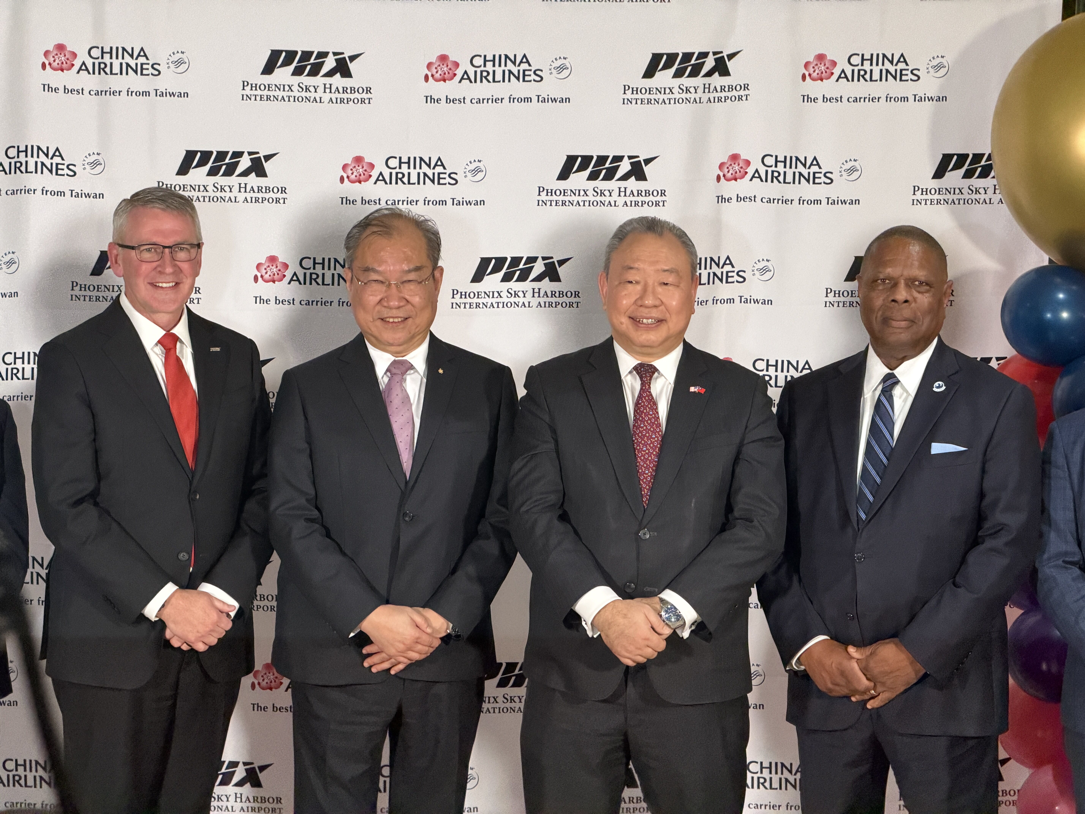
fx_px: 3134
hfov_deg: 19.6
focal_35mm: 100
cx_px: 542
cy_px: 407
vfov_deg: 14.8
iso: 640
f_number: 2.8
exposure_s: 1/60
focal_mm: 16.89
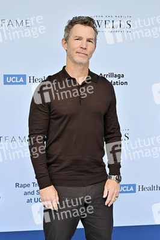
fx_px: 361
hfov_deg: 25.0
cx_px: 80
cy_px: 120
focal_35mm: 54
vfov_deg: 36.9
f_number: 6.3
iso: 640
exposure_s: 1/320
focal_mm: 54
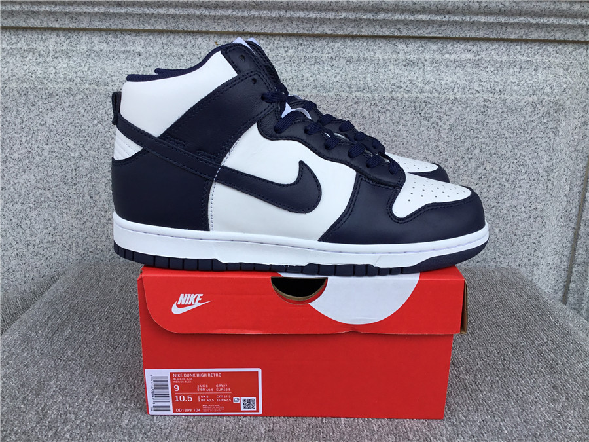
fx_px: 527
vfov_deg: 45.4
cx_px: 294
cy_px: 221
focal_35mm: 31
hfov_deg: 58.4
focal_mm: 3.3
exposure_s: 1/503
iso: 25
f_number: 2.4
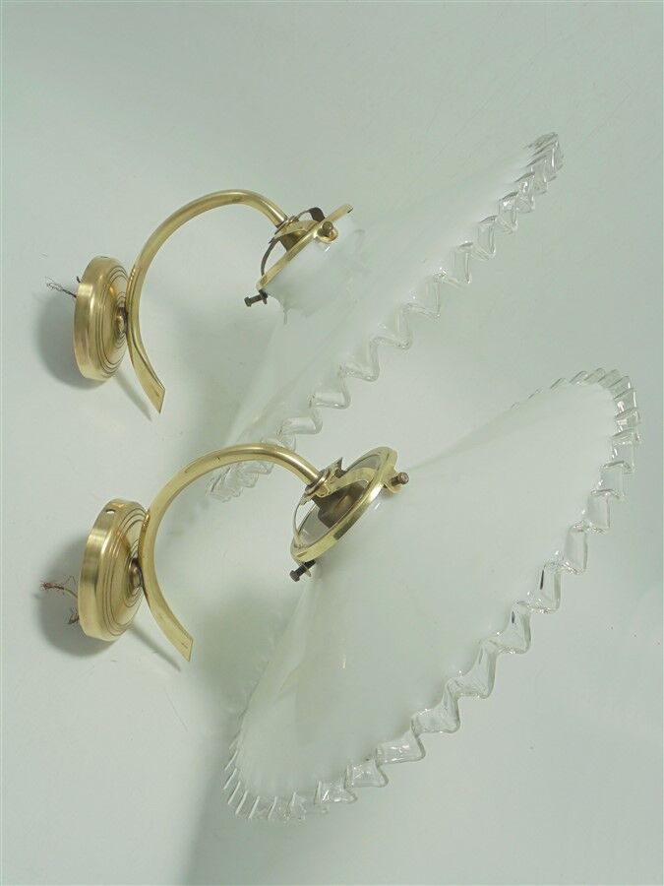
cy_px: 443
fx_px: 1100
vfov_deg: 43.9
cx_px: 332
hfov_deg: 33.6
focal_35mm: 43
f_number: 4.5
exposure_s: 1/80
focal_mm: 7.8
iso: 100
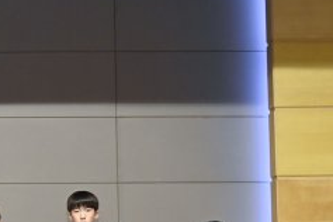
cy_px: 269
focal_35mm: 118
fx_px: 1091
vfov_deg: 11.4
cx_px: -149
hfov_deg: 16.1
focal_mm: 35
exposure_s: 1/250
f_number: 5
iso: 3200
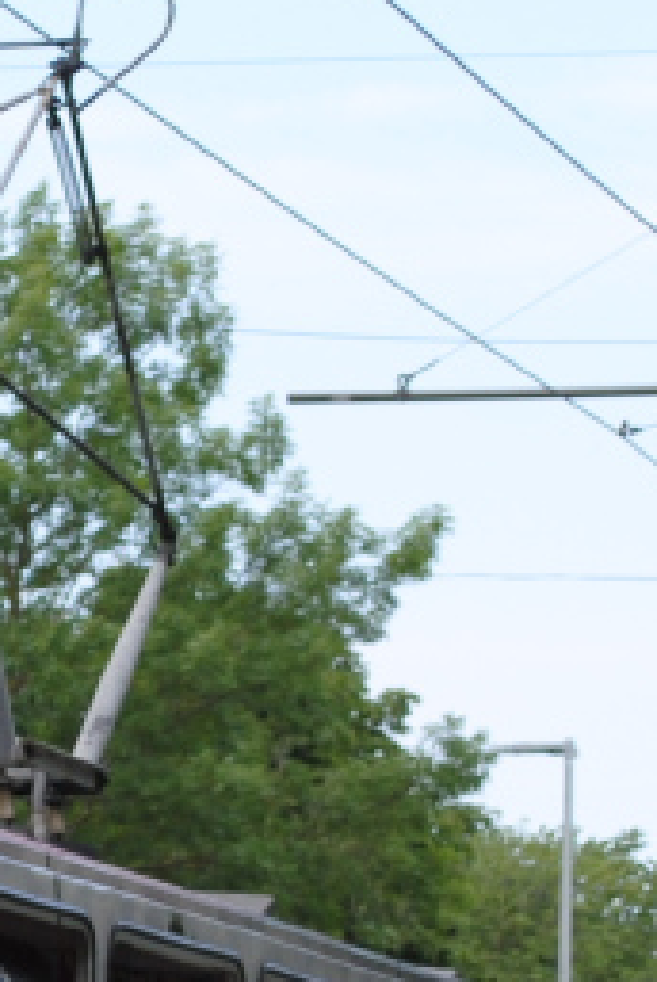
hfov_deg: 4.9
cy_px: 808
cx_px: -65
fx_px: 7644
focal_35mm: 280
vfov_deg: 7.3
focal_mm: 40
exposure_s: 1/500
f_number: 5.3
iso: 200
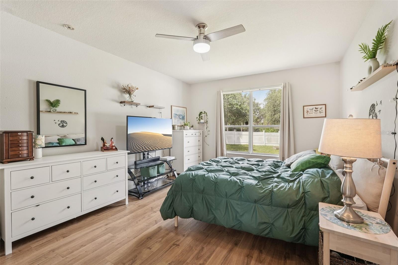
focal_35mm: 16
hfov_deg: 96.7
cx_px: 199
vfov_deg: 73.7
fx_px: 177
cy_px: 132
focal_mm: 16
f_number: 8
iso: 400
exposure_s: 1/30
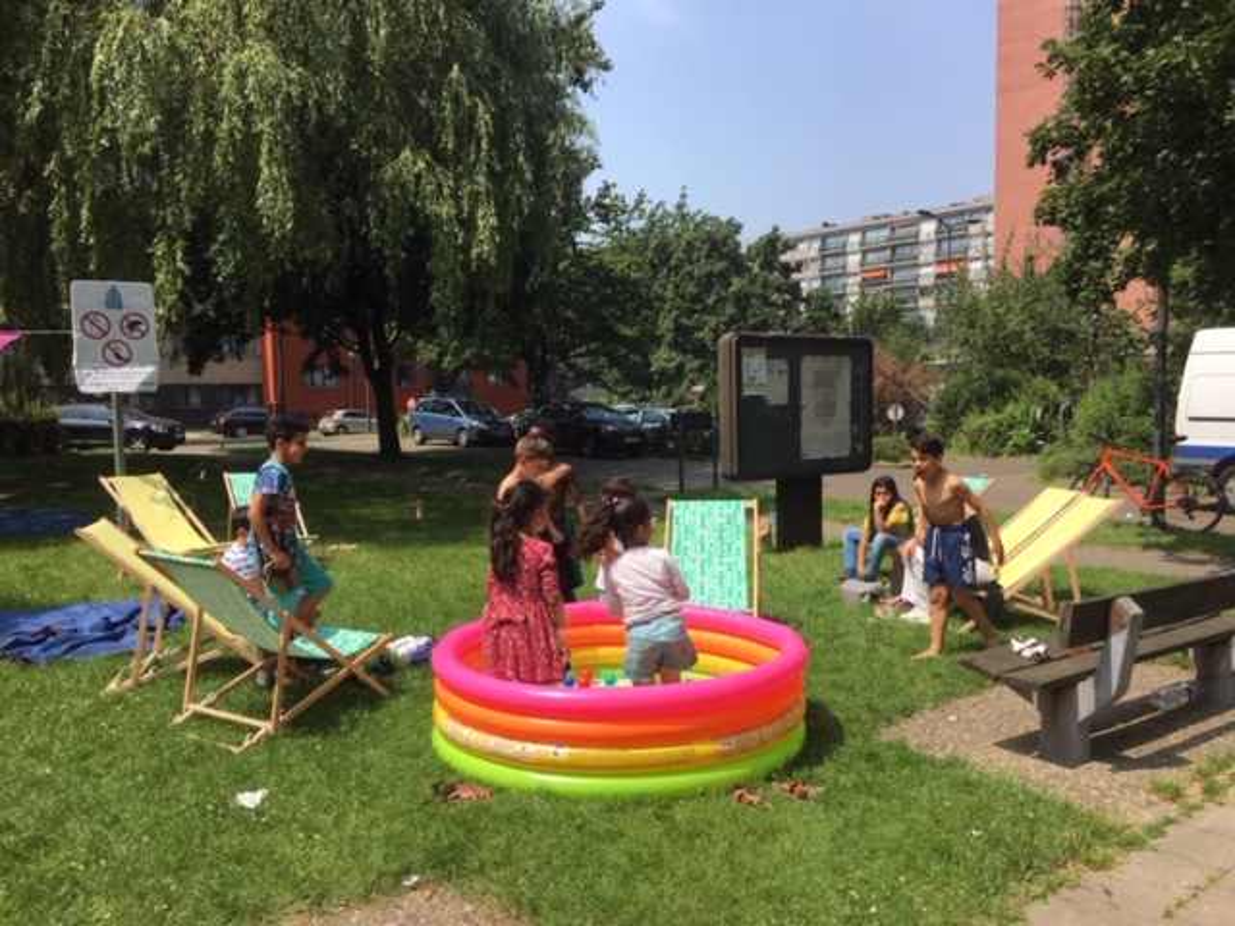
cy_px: 463
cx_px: 618
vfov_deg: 48.2
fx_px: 1035
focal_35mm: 29
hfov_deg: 61.7
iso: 25
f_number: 2.2
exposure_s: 1/1399
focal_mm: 4.15
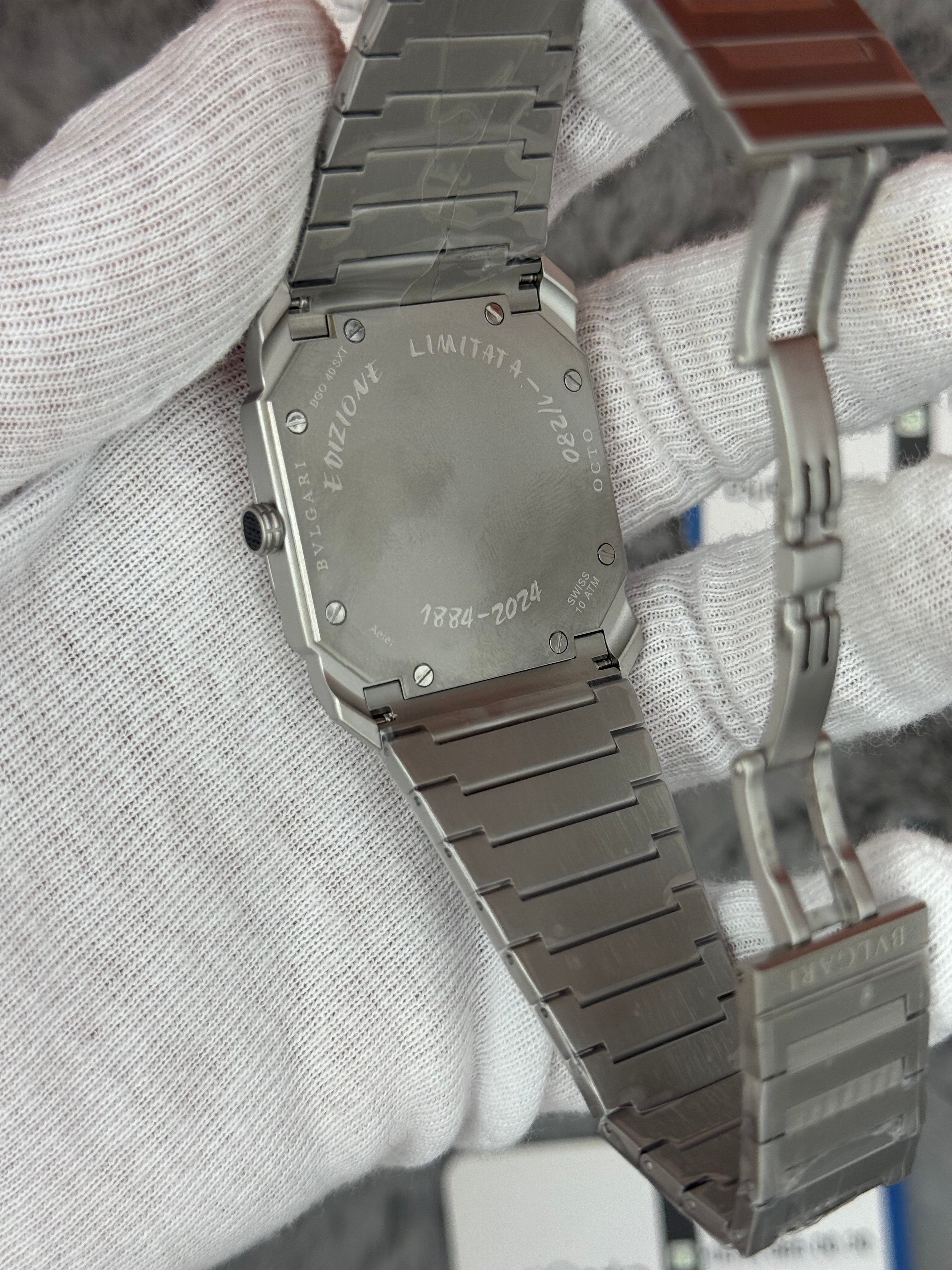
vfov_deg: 39.7
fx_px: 1760
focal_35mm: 48
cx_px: 476
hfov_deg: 30.3
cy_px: 635
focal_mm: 6.76
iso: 80
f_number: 1.78
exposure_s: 1/1027
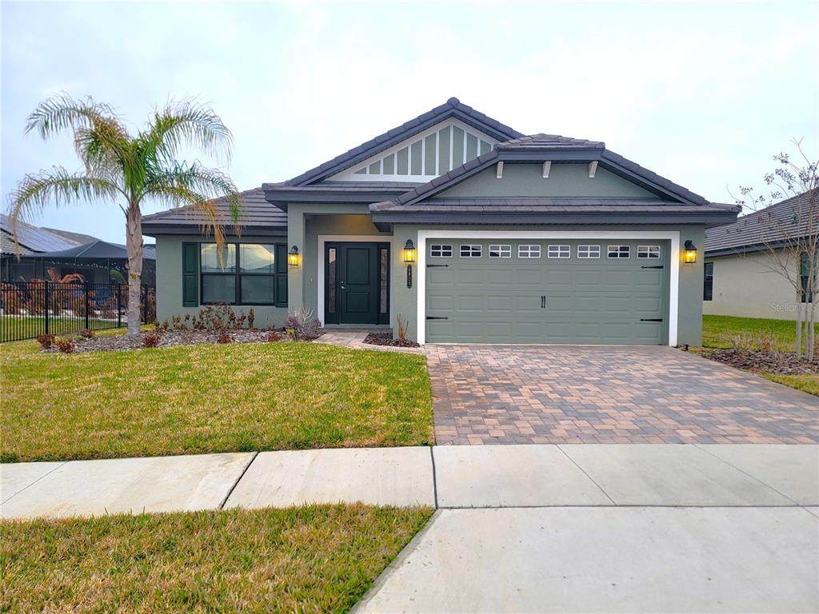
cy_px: 307
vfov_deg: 54.9
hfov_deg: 69.4
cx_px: 410
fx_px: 591
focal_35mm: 25
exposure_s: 1/120
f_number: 1.8
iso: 25
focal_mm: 7
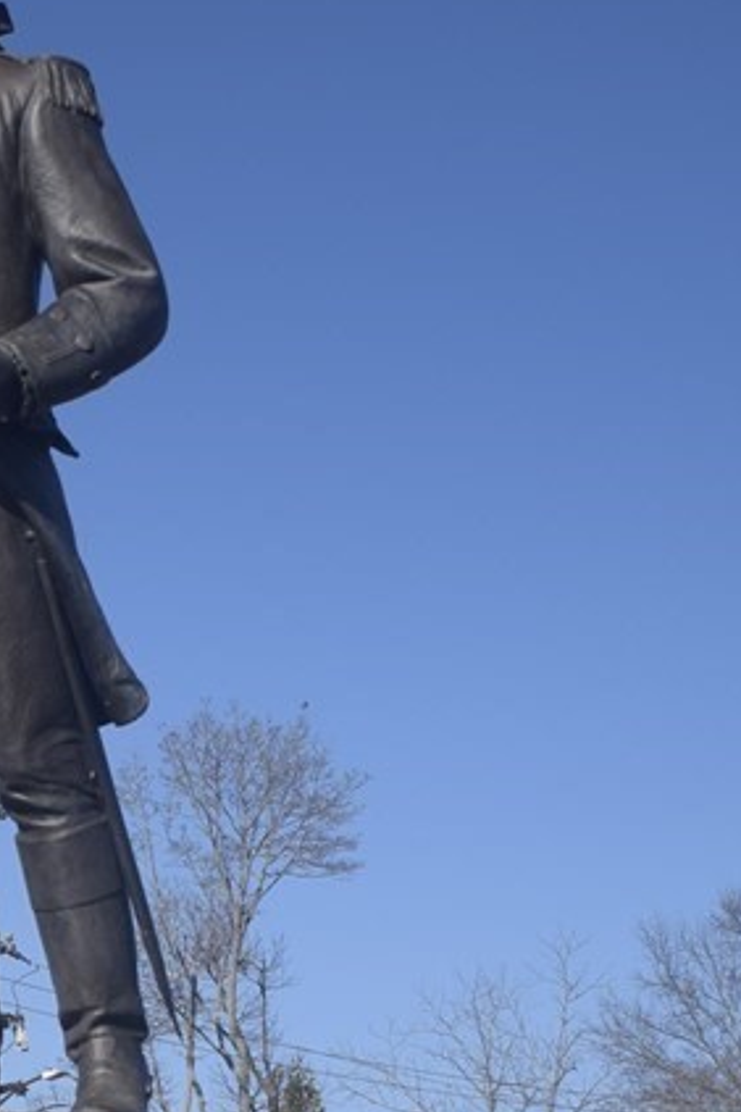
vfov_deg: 20.2
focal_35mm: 98
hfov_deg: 13.7
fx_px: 3026
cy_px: 1099
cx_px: -53
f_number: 3.5
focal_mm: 18
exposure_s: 1/3200
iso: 200
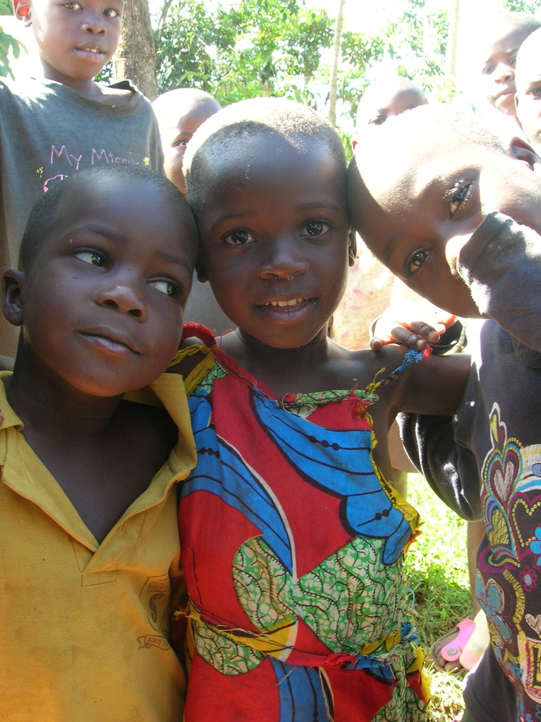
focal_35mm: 35
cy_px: 364
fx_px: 729
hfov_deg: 40.7
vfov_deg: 52.6
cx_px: 266
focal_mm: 5.7
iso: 50
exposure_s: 1/14.4
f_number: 4.9
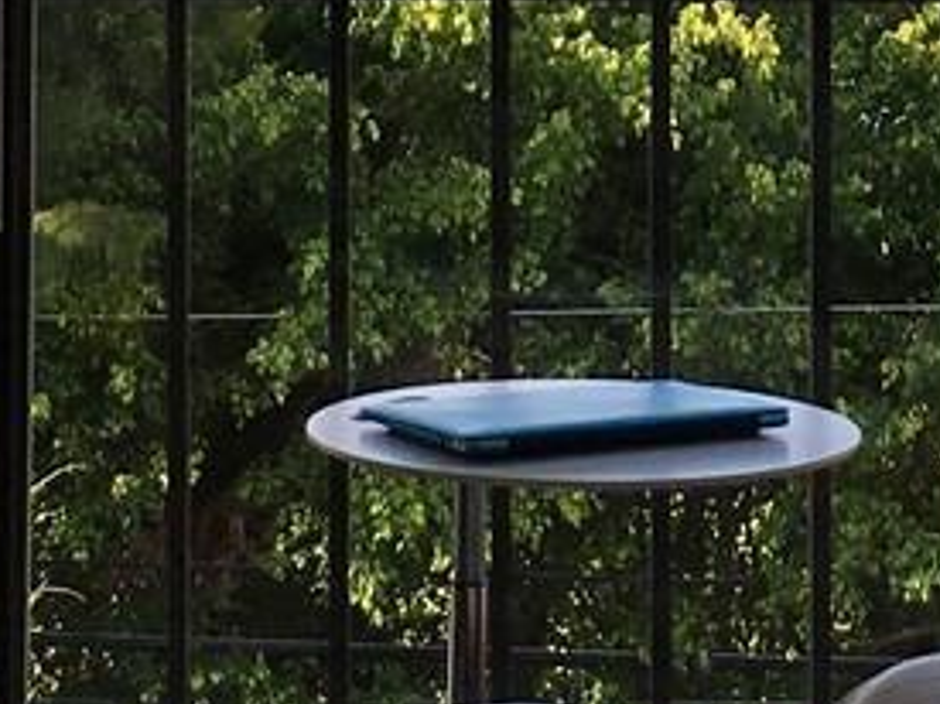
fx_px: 4587
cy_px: -314
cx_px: 711
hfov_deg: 11.7
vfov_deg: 8.6
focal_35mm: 169
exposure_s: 1/541
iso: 25
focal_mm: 4.15
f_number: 2.2
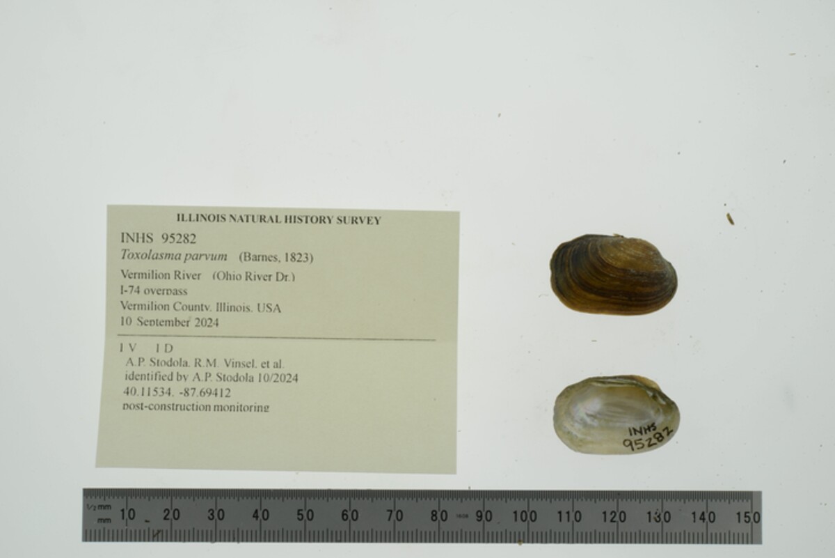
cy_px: 279
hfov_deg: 33.4
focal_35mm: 60
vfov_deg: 22.6
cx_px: 418
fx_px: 1392
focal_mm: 60
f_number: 32
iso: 100
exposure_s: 1/10
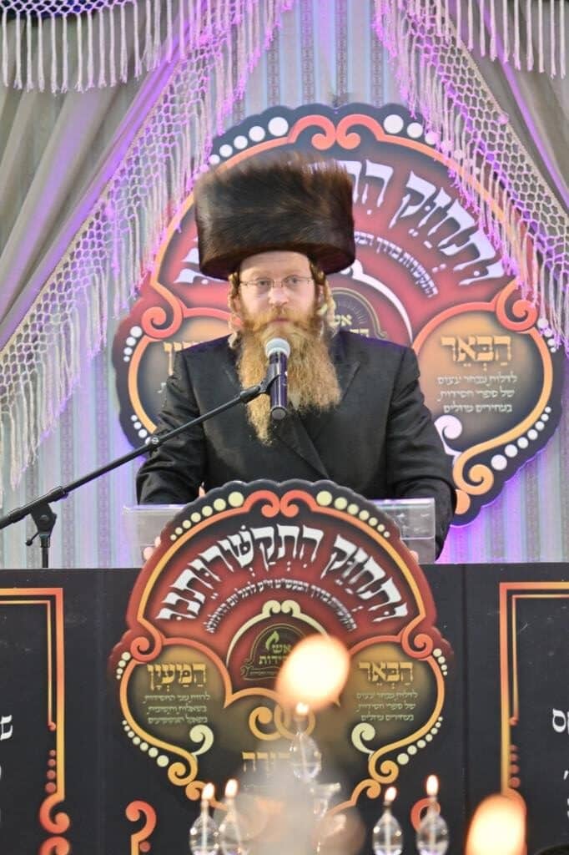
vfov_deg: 11.4
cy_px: 428
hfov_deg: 7.6
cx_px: 284
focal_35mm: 180
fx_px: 4270
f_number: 4
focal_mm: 120
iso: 640
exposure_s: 1/160
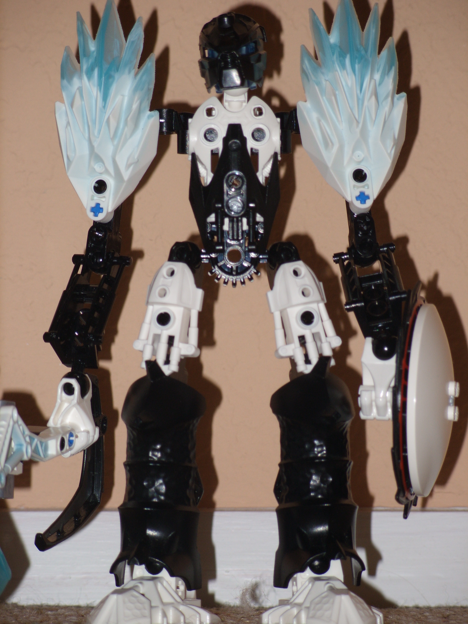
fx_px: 2956
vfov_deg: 12.0
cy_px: 312
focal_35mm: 164
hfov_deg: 9.1
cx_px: 234
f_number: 4.1
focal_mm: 33.72
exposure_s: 1/148
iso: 50
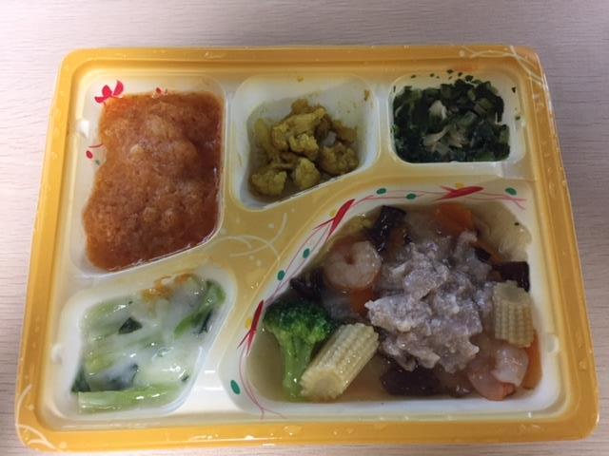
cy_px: 228
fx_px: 510
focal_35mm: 29
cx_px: 304
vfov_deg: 48.2
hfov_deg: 61.7
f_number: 2.2
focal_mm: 4.15
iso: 250
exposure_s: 1/24
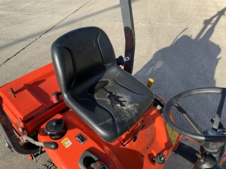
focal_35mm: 29
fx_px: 189
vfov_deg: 48.2
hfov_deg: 61.7
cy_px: 84
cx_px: 113
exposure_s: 1/781
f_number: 1.8
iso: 16
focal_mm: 3
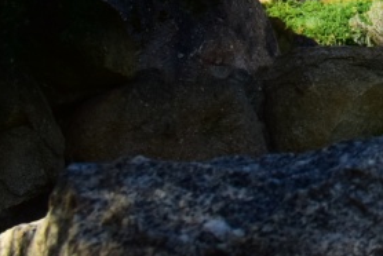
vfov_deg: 6.9
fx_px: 2066
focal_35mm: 194
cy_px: -209
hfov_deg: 9.7
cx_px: 813
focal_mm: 30
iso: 400
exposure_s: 1/640
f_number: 13
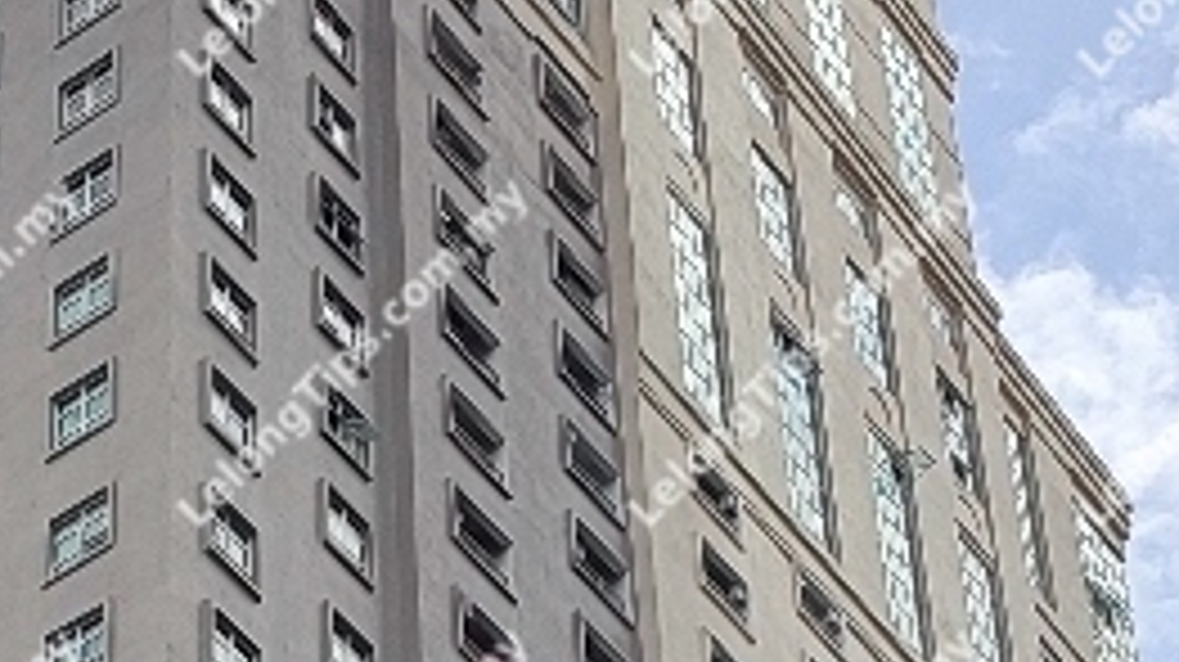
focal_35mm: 127
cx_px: 290
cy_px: 1376
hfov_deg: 16.8
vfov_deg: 8.9
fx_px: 3968
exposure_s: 1/1141
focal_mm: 5.89
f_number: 1.89
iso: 50
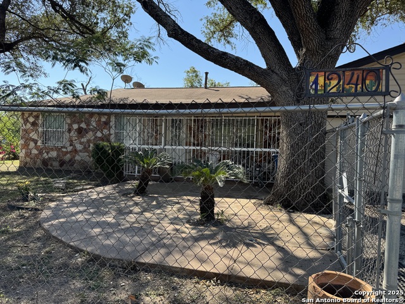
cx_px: 202
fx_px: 281
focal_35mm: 24
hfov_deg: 71.6
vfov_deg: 56.8
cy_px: 152
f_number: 1.78
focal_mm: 6.76
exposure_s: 1/1678
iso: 80
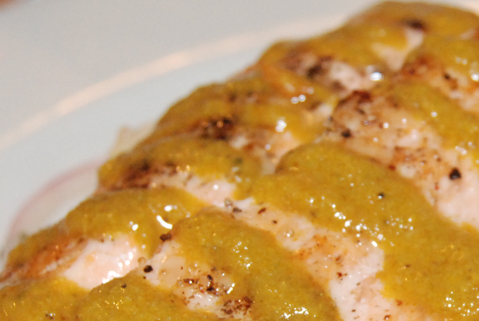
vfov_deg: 10.8
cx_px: 453
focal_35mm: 126
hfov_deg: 15.9
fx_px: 1683
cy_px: 255
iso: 1600
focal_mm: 31
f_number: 5.6
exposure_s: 1/60
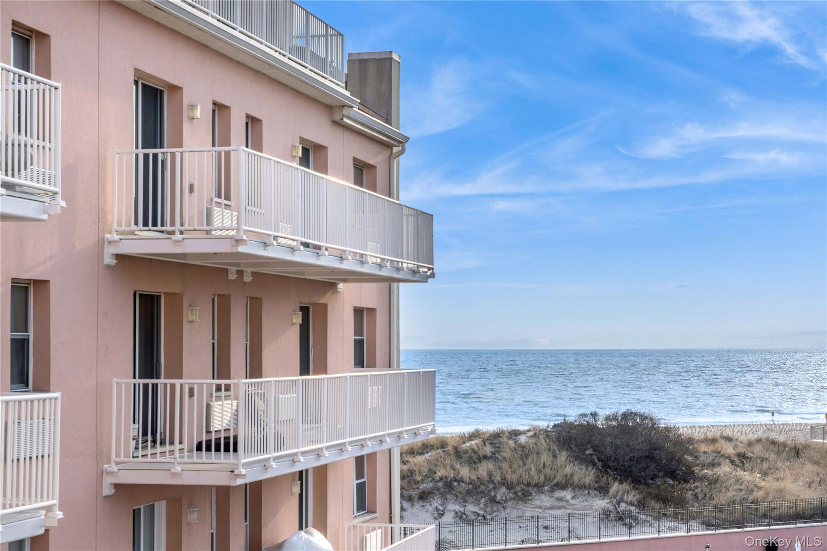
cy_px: 276
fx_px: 1493
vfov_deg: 20.9
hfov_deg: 31.0
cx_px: 414
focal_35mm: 65
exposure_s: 1/500
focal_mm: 65
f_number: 14
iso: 640
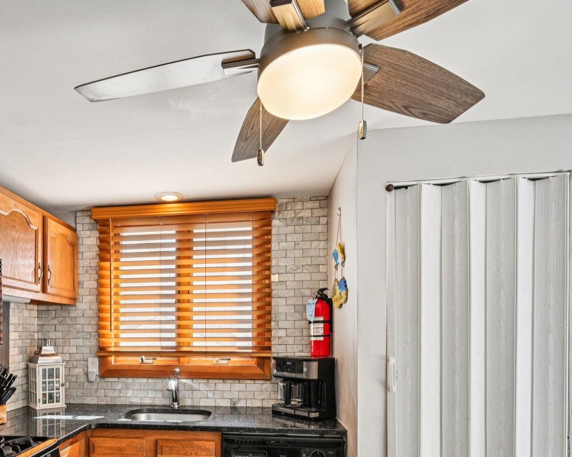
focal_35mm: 27
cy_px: 339
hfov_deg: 62.1
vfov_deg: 51.1
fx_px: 457
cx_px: 178
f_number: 8
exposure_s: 1/100
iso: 800
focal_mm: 16
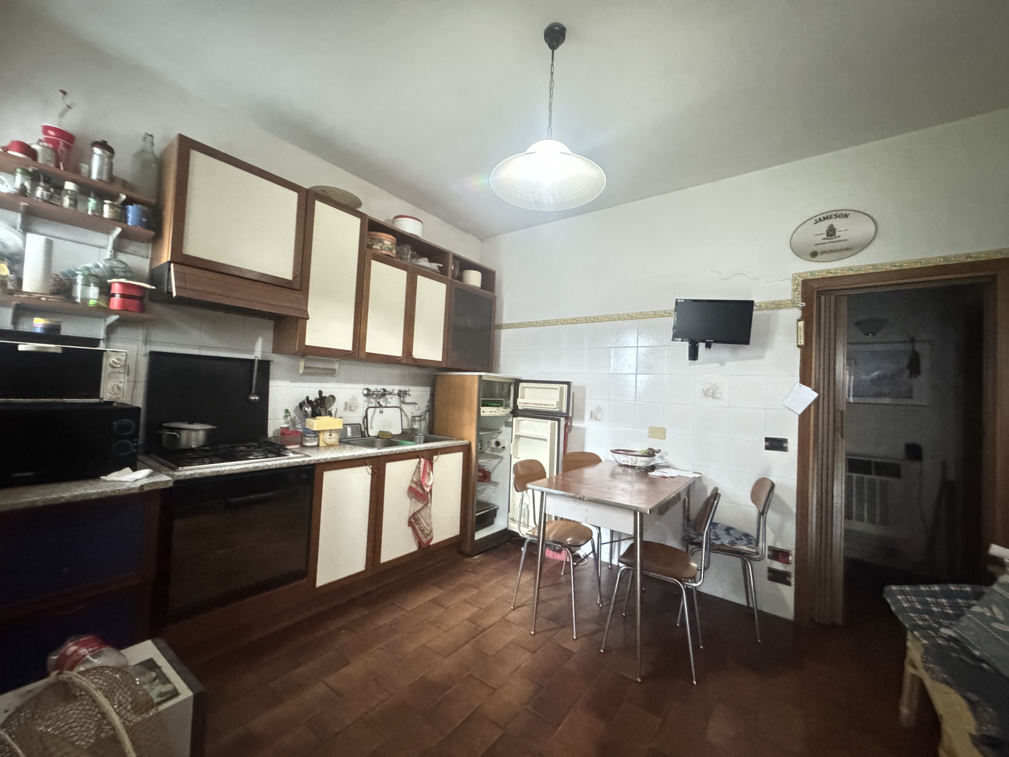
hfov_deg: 102.1
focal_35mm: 14
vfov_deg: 85.7
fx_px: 408
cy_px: 378
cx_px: 504
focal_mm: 2.22
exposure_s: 1/25
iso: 2000
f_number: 2.2
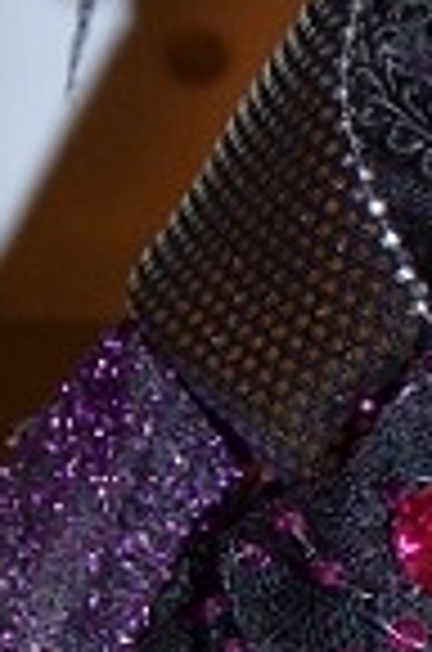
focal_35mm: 202
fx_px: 3653
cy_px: 719
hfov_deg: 6.7
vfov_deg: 10.1
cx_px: 698
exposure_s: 1/30
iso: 800
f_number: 4
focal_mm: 22
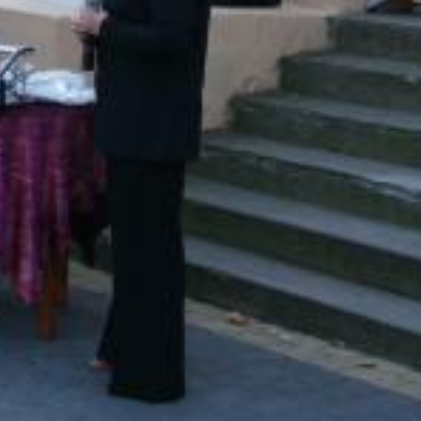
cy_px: -117
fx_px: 1569
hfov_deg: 13.7
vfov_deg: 14.7
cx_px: -327
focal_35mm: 114
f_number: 7.1
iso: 200
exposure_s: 1/100
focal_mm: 22
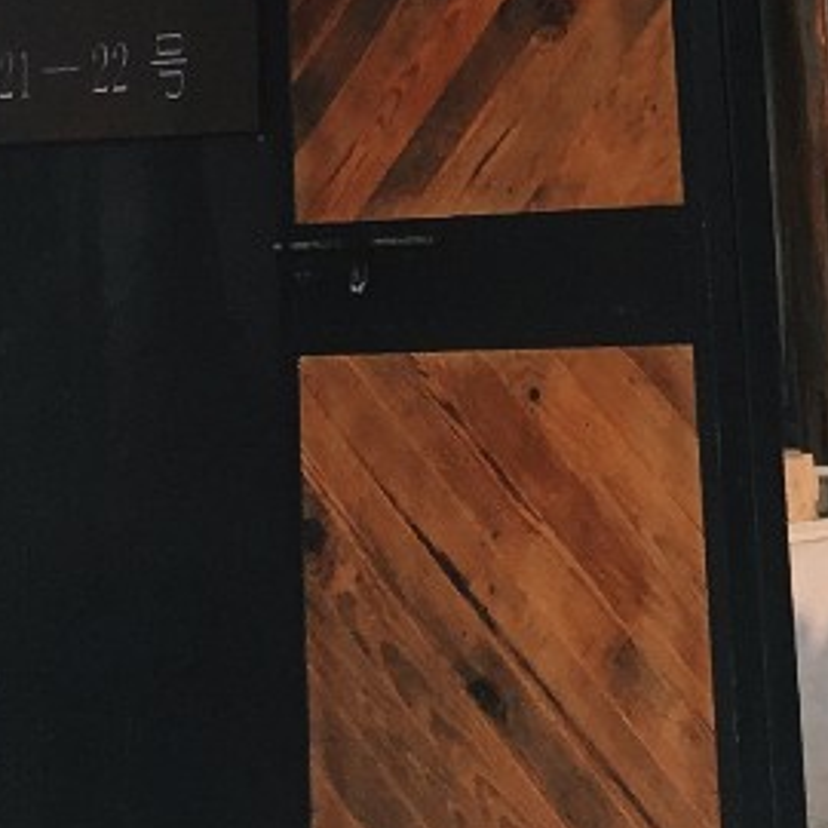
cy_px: -1622
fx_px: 4384
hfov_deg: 10.8
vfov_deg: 8.9
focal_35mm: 162
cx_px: 448
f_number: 2.2
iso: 25
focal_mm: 4.15
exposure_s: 1/353
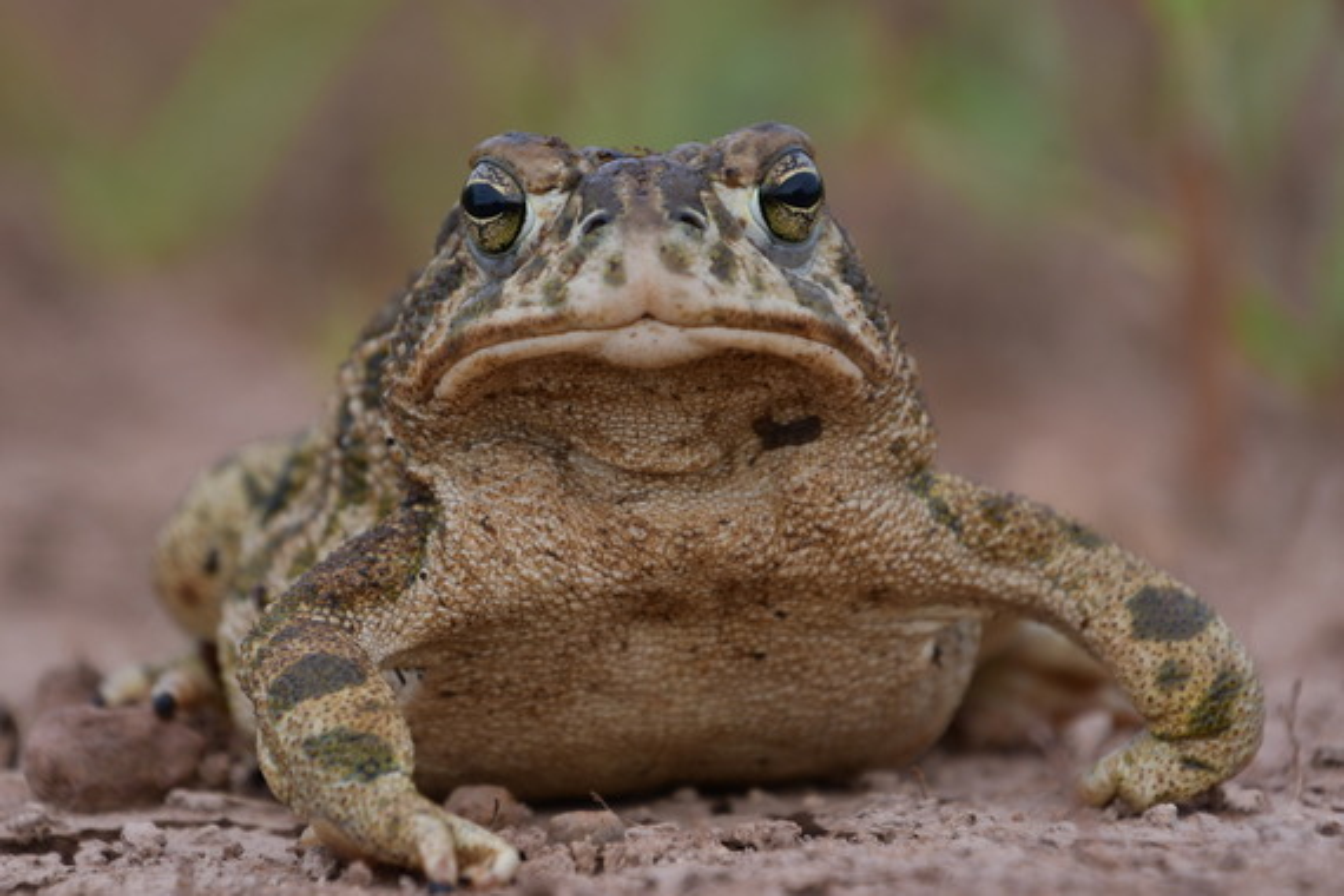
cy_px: 448
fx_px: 22398
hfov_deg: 3.4
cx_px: 672
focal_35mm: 600
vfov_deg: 2.3
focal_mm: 300
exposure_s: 1/250
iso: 200
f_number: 6.3
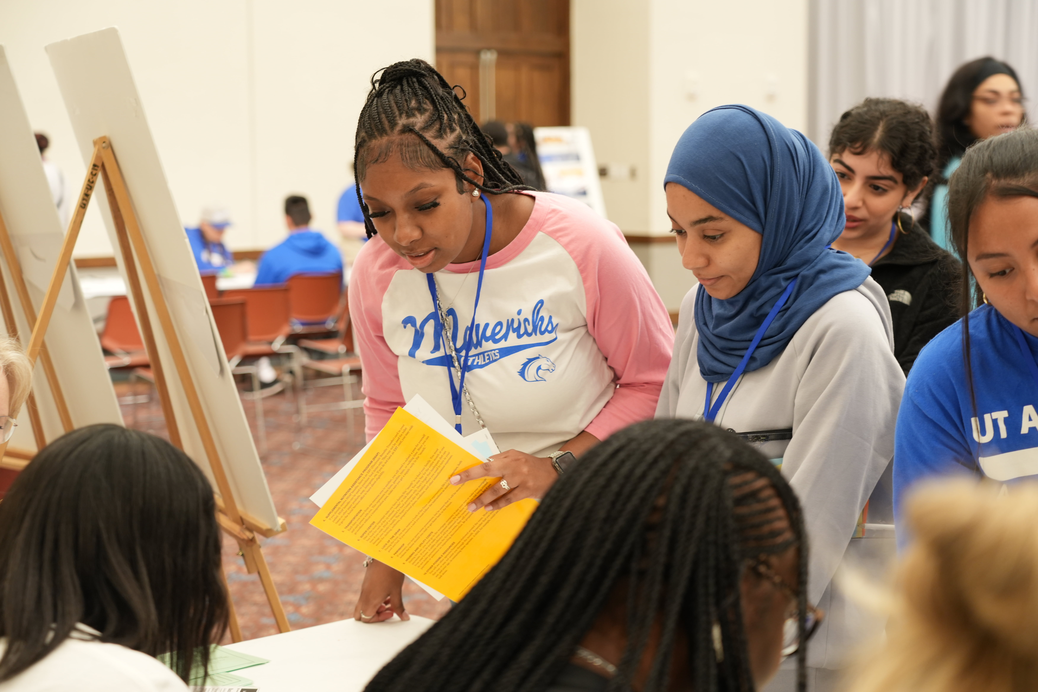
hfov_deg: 31.9
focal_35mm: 63
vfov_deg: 21.6
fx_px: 1816
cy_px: 346
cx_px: 519
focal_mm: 63
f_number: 4
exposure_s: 1/30
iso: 800
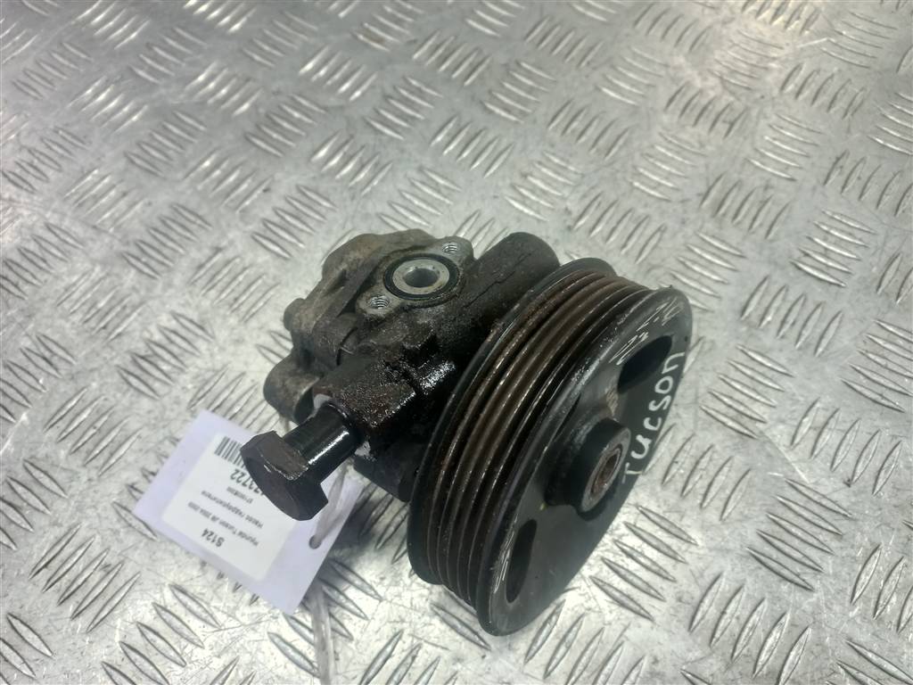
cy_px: 342
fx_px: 659
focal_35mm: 25
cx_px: 456
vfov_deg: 54.9
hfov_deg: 69.4
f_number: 1.8
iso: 64
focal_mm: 4.6
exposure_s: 1/50
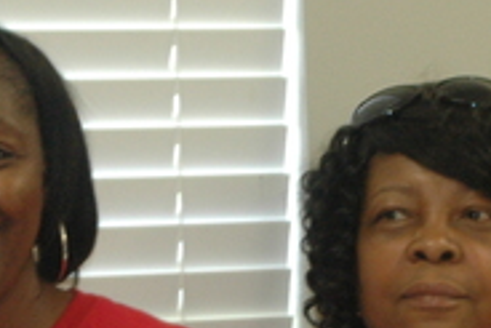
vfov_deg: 4.9
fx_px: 3835
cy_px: 436
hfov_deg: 7.3
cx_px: 232
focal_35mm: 281
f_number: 4.5
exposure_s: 1/60
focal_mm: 48
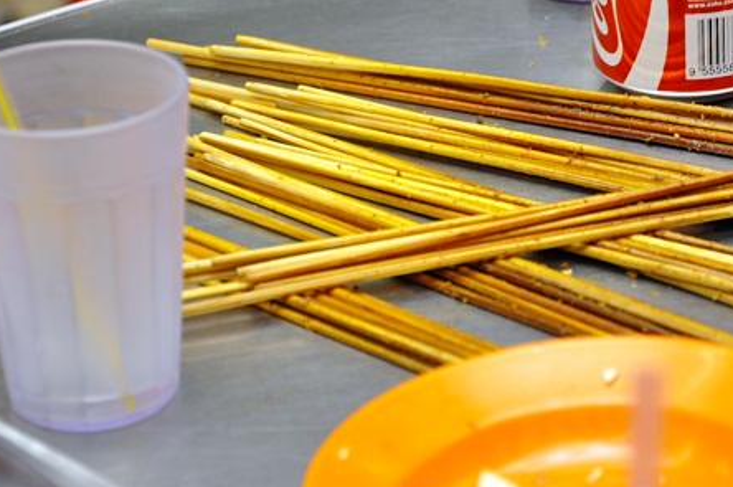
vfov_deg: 5.9
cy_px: 196
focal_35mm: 231
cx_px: 487
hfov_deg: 8.9
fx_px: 4693
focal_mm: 105
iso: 1250
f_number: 5.6
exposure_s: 1/80
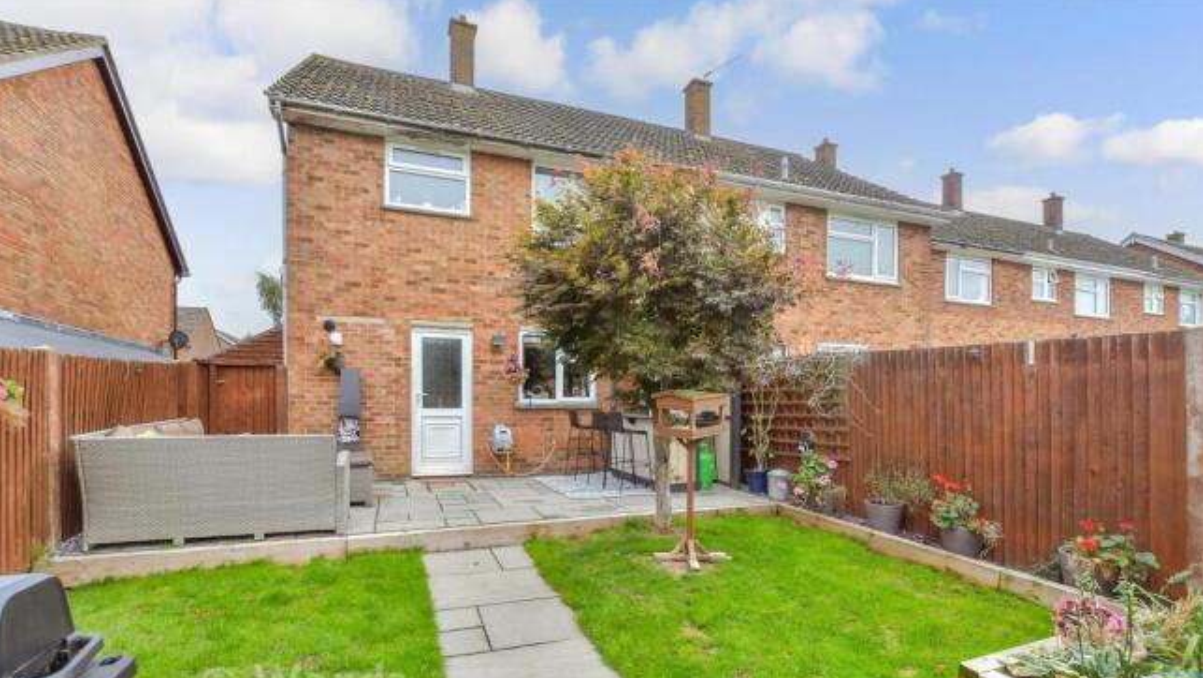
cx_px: 598
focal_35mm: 16
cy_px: 404
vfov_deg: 66.5
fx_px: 510
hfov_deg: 99.4
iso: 200
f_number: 8
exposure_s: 1/125
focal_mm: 10
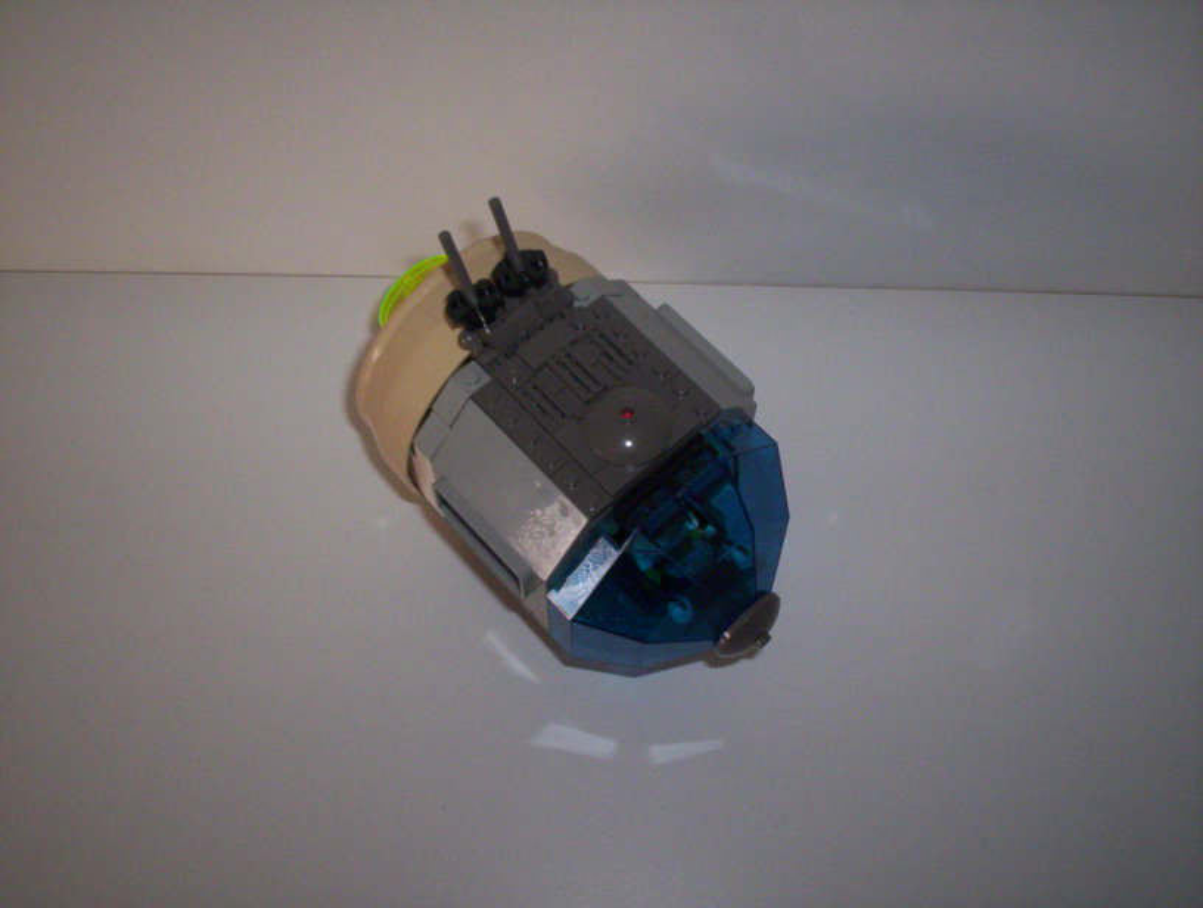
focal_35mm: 38
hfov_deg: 48.9
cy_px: 454
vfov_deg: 37.9
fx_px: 1324
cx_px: 602
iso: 140
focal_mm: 4.99
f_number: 4.5
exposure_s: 1/60
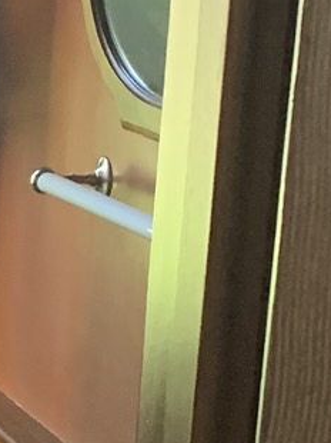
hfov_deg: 7.5
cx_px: -703
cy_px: 397
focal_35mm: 172
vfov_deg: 11.4
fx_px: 2196
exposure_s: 1/60
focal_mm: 4.25
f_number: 1.8
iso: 200
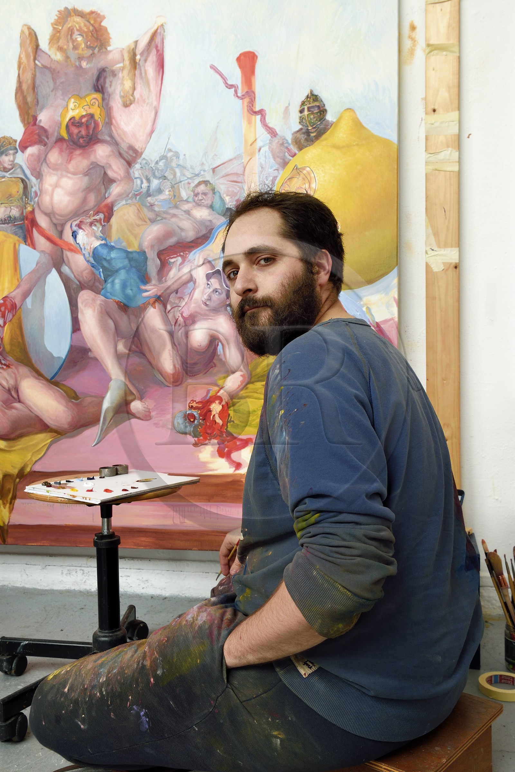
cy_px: 386
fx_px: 687
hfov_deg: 41.1
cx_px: 258
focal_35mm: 32
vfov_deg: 58.7
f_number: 9
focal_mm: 32
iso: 800
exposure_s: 1/40
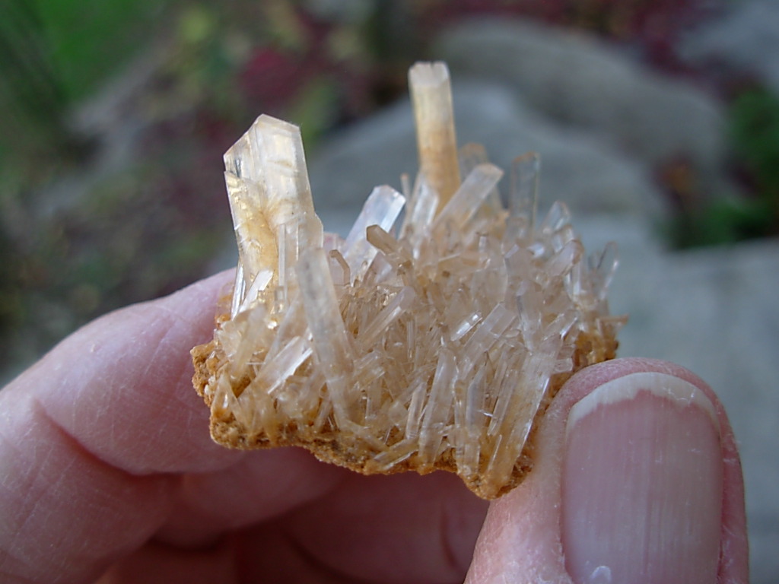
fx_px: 855
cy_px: 292
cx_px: 390
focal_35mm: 38
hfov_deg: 49.0
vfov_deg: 37.7
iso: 50
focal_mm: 6.3
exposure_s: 1/49.4
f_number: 2.9
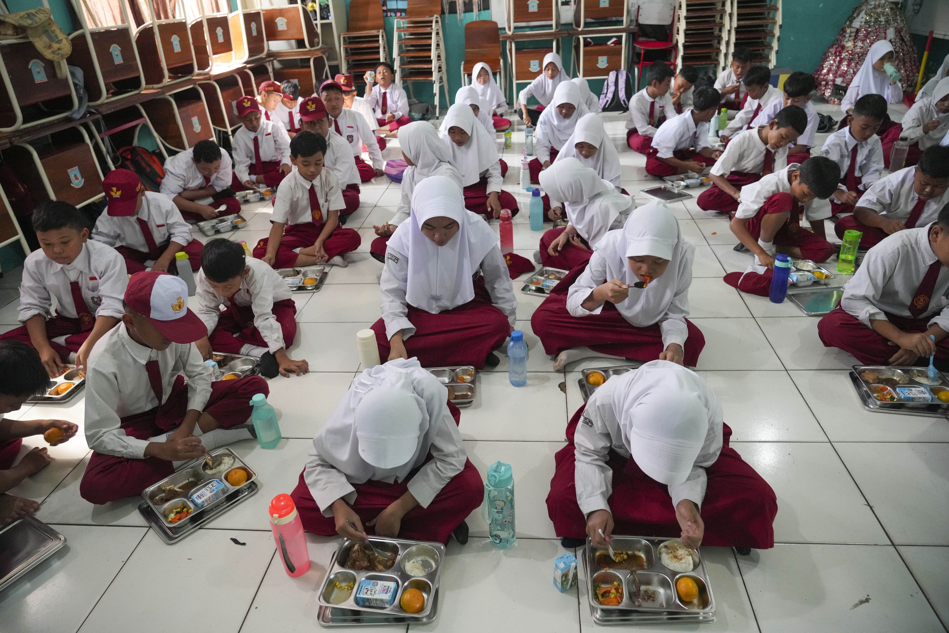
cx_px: 474
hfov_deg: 73.7
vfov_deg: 53.1
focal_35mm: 24
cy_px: 316
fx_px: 633
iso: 3200
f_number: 4
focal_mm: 24
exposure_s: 1/160
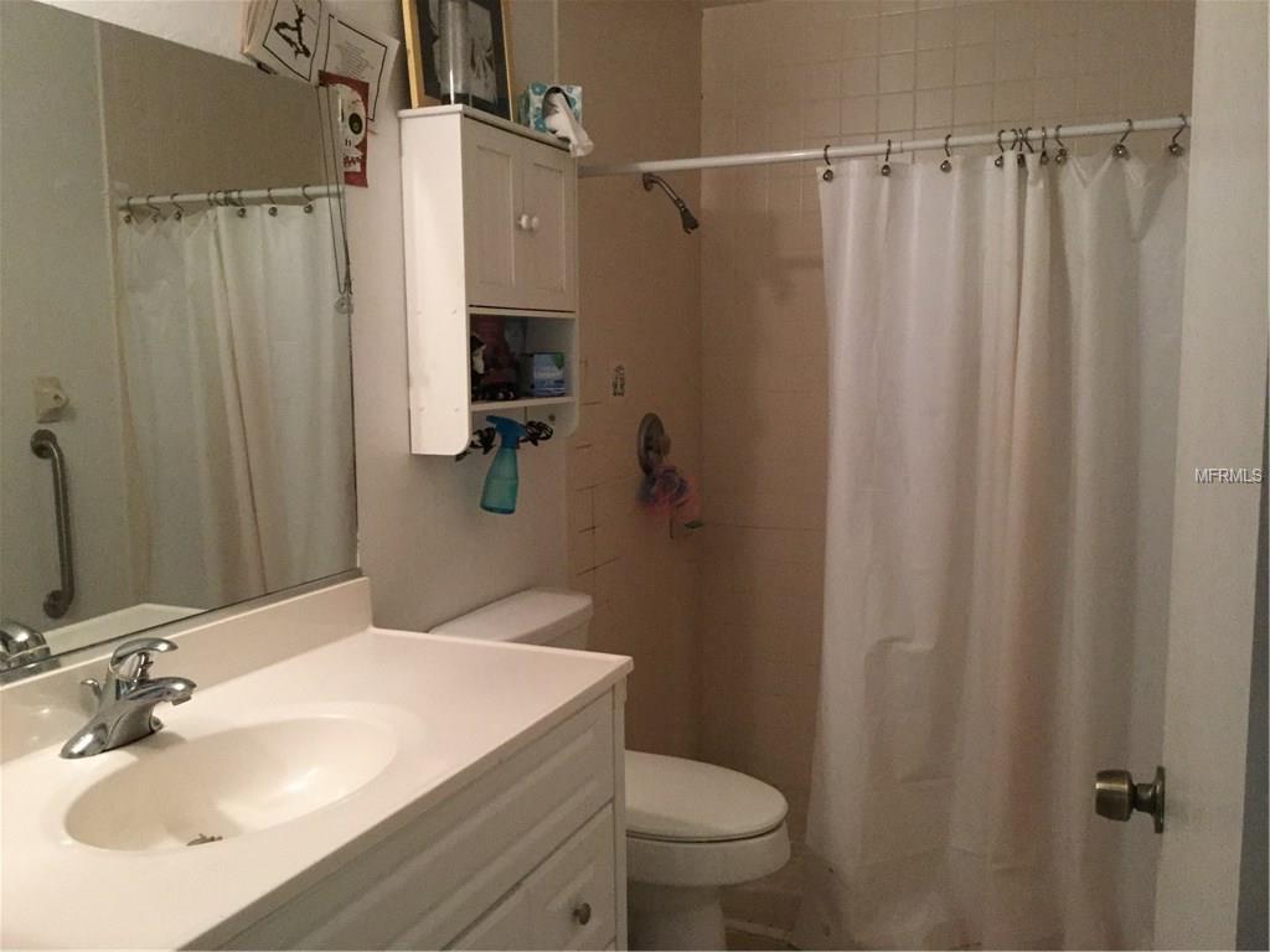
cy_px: 476
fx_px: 1137
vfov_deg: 45.4
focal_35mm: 31
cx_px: 635
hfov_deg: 58.4
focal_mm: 3.3
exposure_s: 1/20
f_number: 2.4
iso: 200
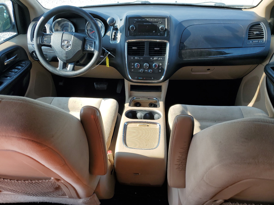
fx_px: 206
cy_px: 102
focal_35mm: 26
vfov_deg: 53.1
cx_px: 137
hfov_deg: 67.3
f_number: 1.5
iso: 50
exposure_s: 1/526
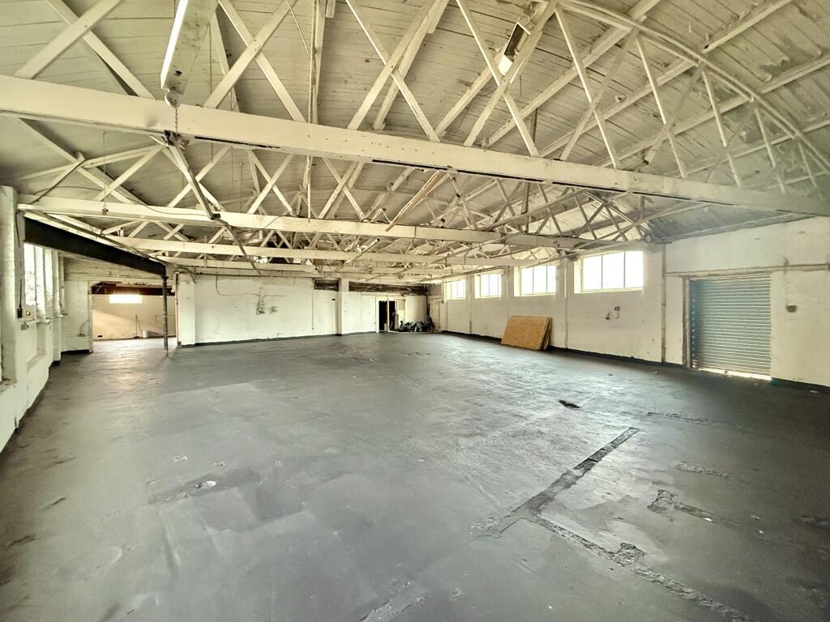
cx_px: 415
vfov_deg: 85.7
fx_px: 336
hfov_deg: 102.1
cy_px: 311
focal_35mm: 14
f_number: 2.2
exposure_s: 1/60
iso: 800
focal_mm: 2.22
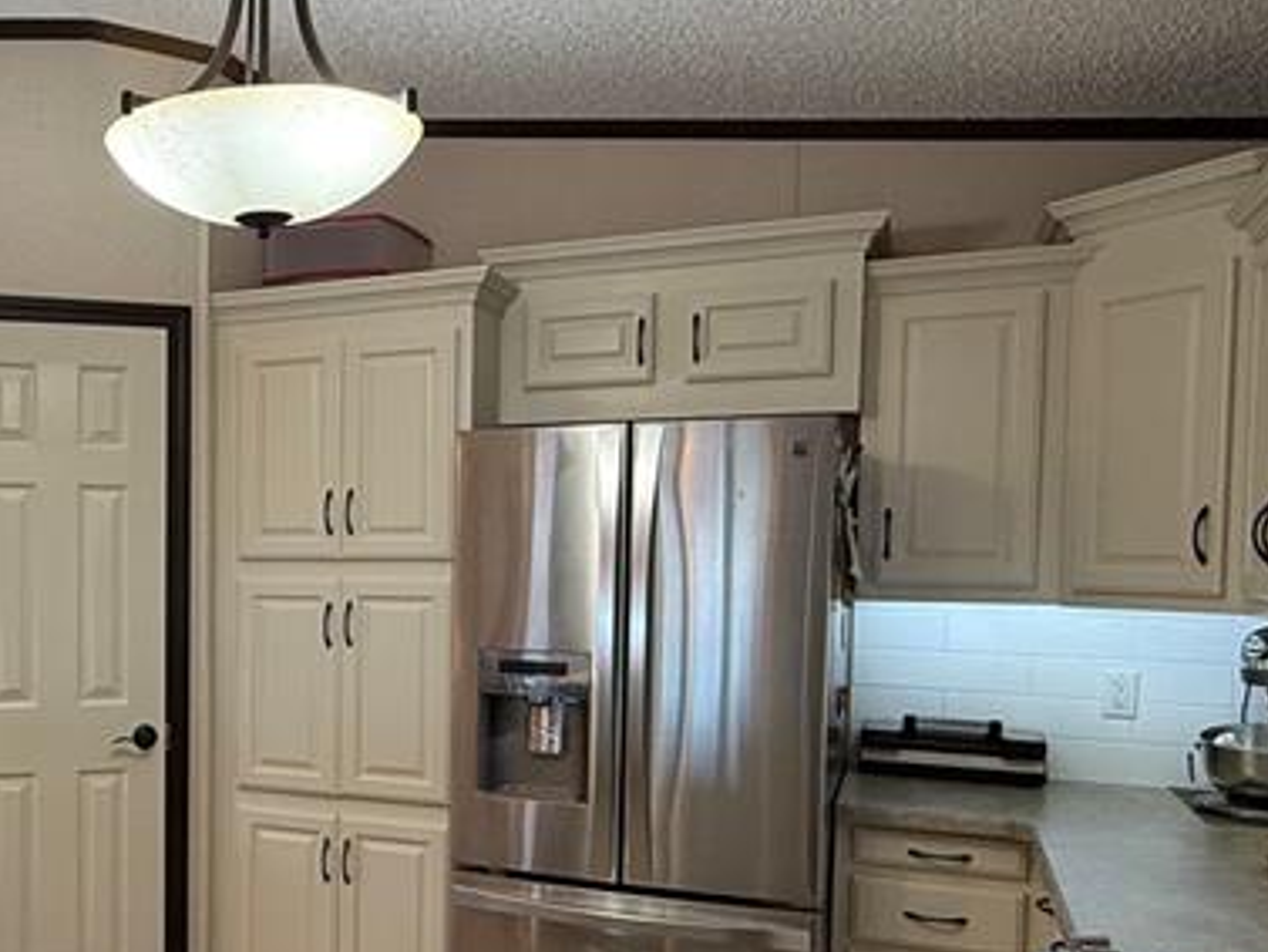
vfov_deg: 37.4
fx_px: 1392
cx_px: 155
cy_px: 616
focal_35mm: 38
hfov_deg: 45.0
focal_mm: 2.22
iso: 200
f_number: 2.2
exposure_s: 1/120
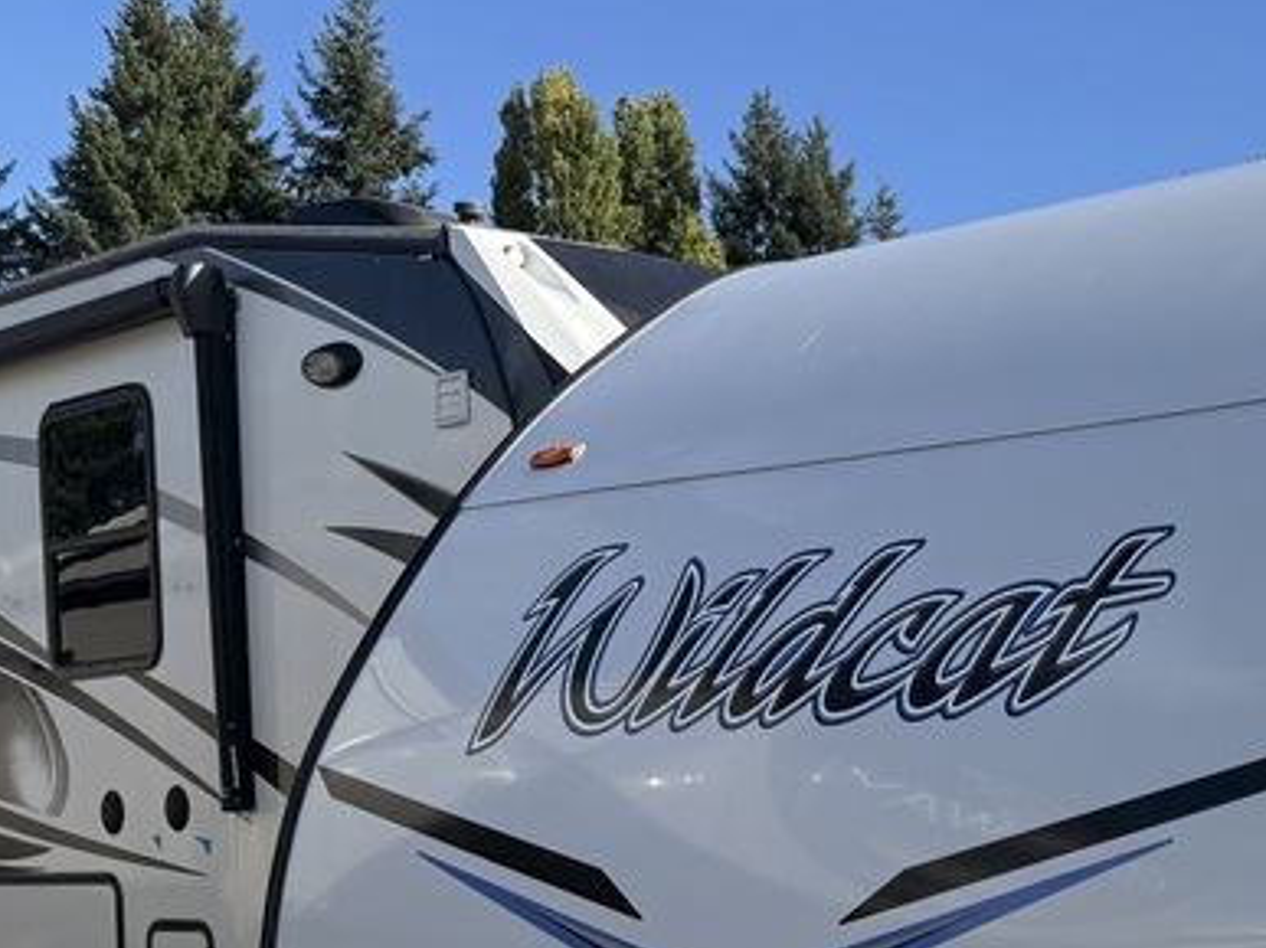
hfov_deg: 28.2
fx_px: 2267
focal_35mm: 62
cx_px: 1413
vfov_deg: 22.3
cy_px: 1049
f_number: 1.78
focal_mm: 6.76
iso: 80
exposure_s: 1/5319
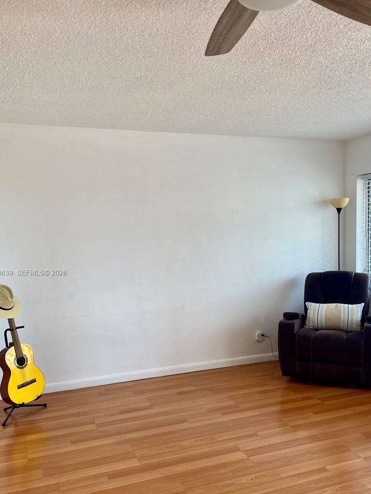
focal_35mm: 31
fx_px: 443
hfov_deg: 45.4
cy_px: 273
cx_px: 197
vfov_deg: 58.2
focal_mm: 4.25
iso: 50
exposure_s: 1/120
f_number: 1.8
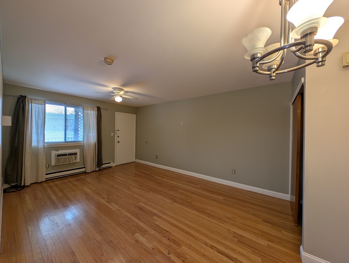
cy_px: 132
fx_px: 121
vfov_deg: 94.6
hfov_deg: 110.5
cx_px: 174
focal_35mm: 12
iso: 84
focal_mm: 2.23
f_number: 1.95
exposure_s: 1/60
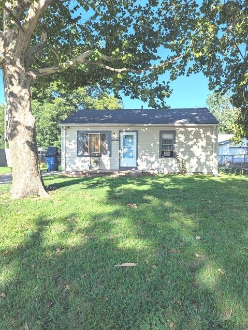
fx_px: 239
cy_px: 165
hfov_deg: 54.9
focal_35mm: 25
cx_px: 125
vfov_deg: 69.4
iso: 39
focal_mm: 6.81
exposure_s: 1/1348
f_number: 1.85
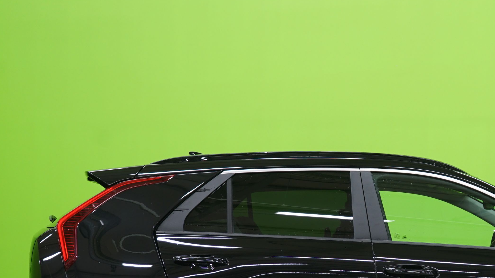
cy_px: 228
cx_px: 421
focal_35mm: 91
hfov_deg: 23.0
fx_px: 1194
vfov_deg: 13.2
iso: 400
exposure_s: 1/8
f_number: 4.5
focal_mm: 46
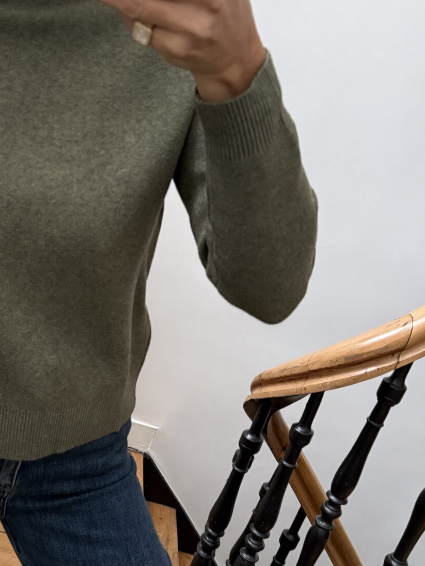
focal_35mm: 42
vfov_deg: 44.7
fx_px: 687
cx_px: 56
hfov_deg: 32.9
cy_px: 316
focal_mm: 6.76
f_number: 1.78
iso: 800
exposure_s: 1/42
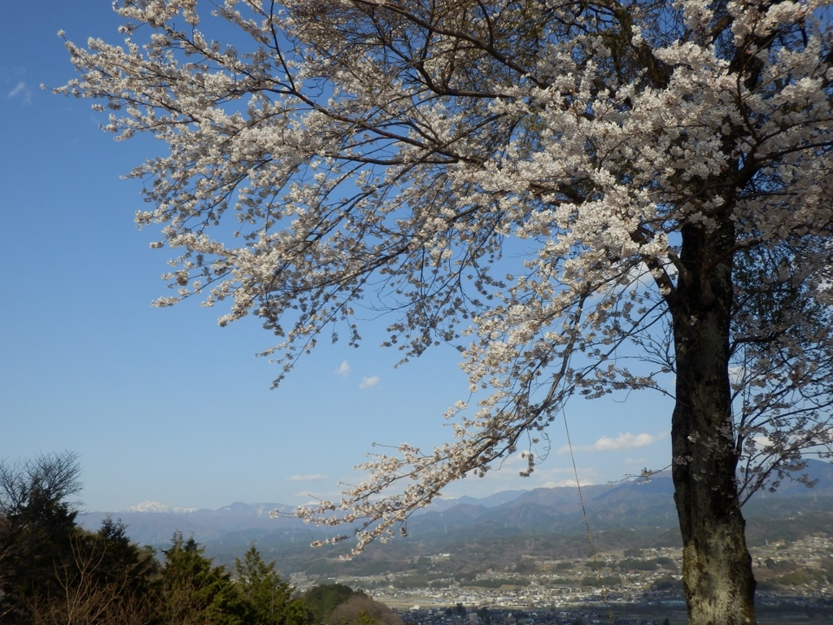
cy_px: 312
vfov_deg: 34.3
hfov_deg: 44.8
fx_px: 1011
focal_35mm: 42
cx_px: 416
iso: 80
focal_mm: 7.4
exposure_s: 1/800
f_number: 4
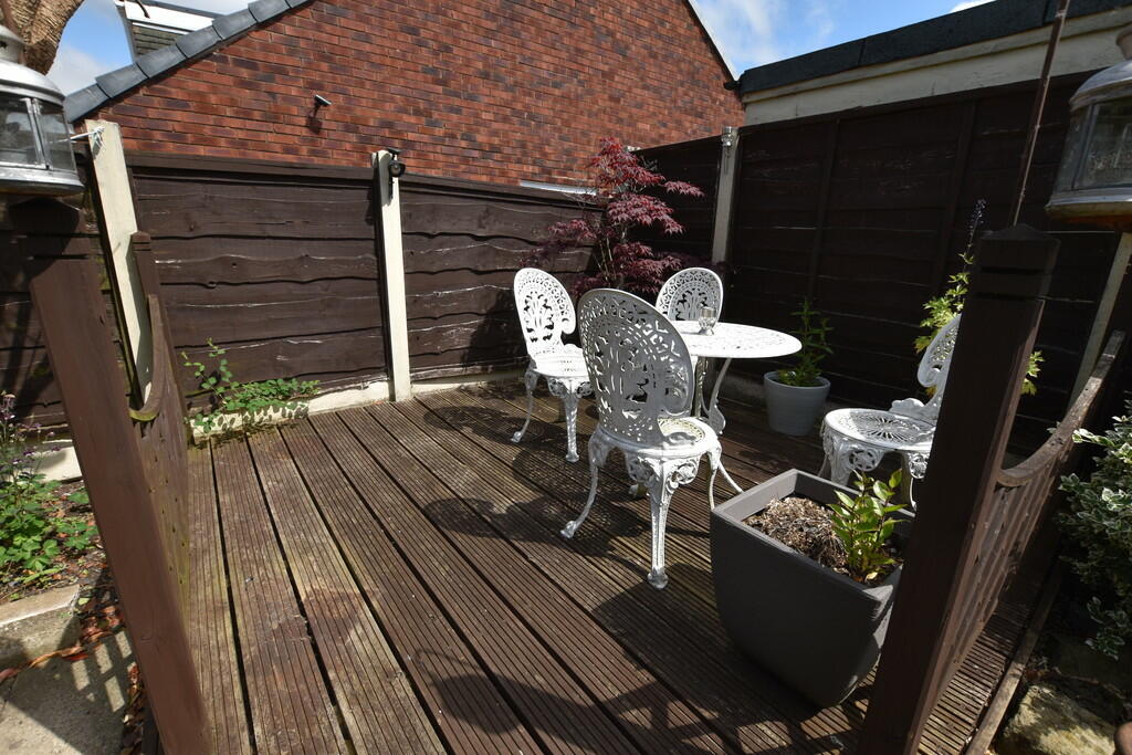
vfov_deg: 77.3
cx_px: 566
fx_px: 472
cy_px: 378
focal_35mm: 15
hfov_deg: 100.4
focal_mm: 10
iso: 100
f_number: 8
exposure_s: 1/250
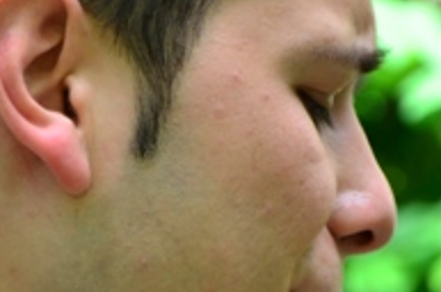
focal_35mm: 467
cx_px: 158
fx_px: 5711
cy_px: 163
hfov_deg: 4.4
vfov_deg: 2.9
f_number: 5.6
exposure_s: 1/30
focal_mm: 92
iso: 100
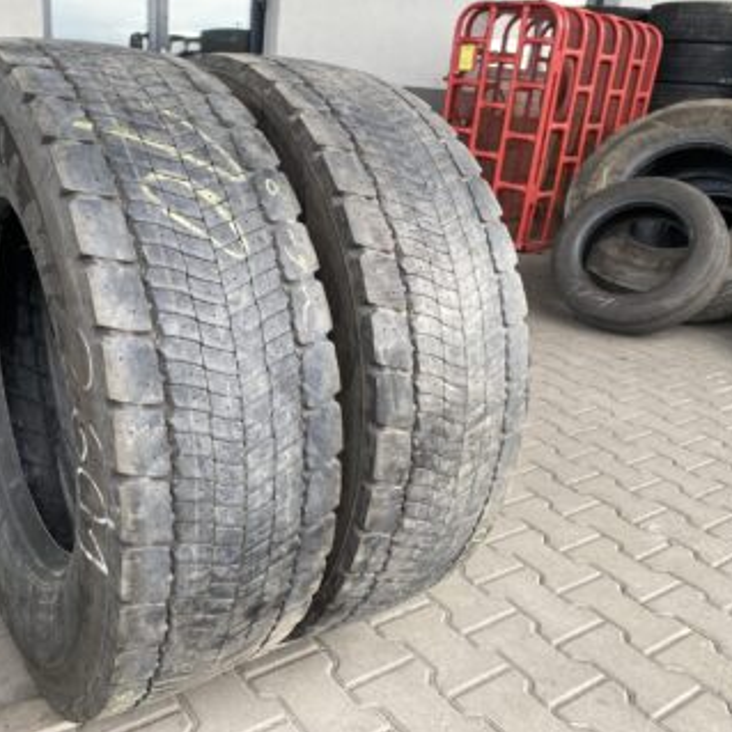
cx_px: 264
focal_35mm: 31
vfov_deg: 52.5
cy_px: 368
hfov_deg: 51.8
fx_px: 742
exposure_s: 1/132
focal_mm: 4.25
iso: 32
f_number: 1.8
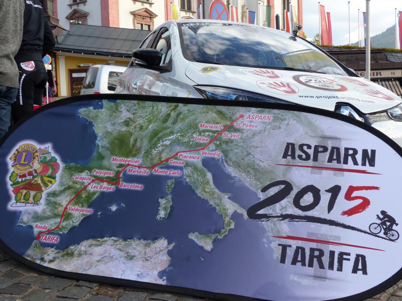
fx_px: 511
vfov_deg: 32.9
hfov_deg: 42.9
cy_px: 150
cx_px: 201
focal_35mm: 44
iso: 100
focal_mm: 7.8
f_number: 4
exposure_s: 1/160
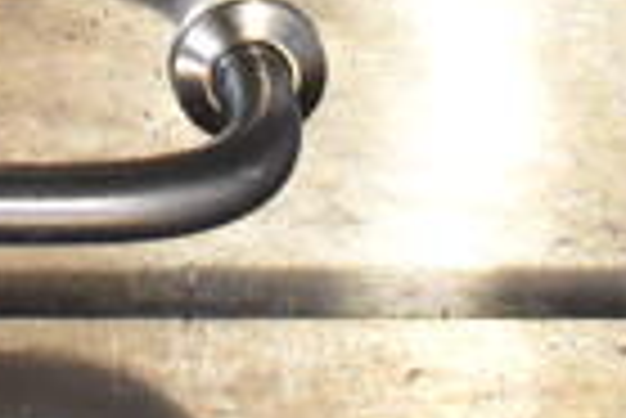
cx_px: -356
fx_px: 4125
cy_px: -369
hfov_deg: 8.5
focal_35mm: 237
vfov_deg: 5.7
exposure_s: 1/125
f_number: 4.8
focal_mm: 36
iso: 6400
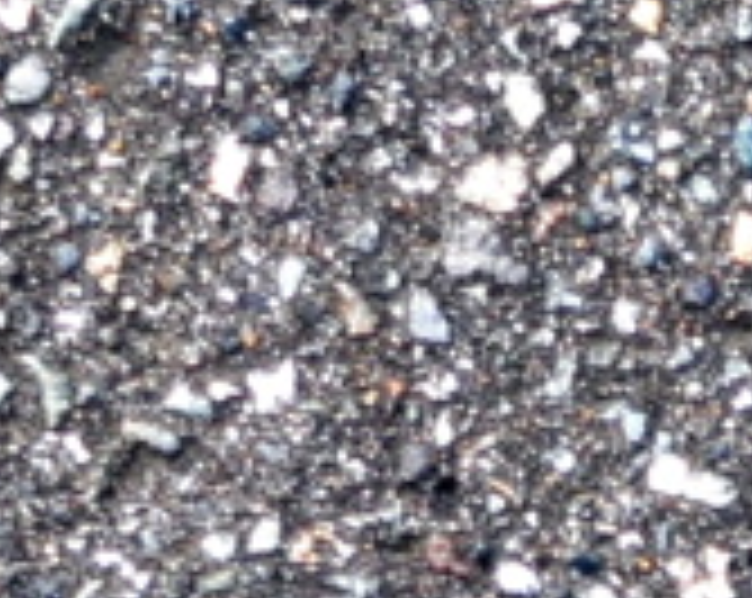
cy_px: 1066
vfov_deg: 3.6
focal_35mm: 432
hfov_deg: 4.4
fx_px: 9598
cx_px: 1855
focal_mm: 50
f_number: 2.5
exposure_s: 1/800
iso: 400
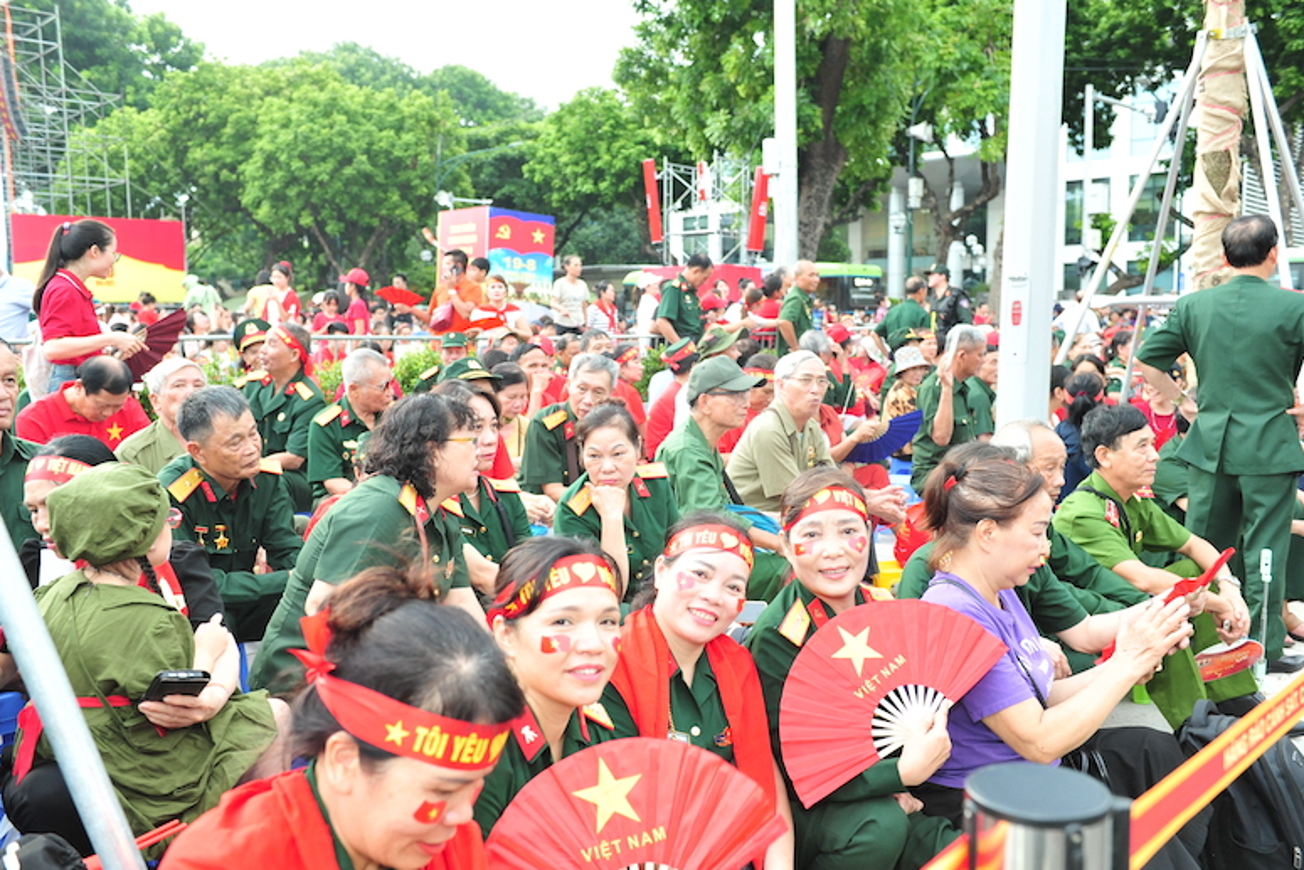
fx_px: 1195
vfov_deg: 40.0
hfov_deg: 57.2
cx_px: 655
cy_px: 444
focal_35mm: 33
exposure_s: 1/125
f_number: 4
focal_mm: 32
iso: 2000
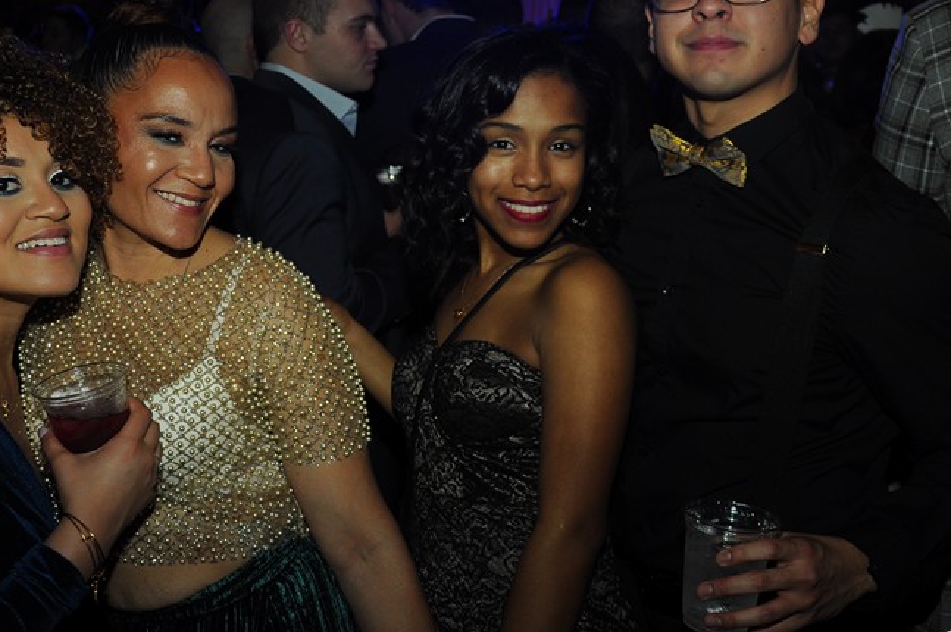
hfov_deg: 38.9
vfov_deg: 26.3
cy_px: 218
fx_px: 1346
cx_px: 434
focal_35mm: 51
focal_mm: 22
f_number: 4.5
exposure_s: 1/60
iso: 400
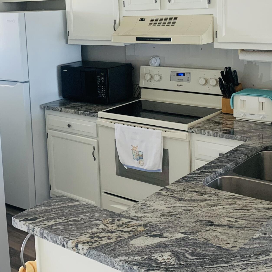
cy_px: 74
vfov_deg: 30.6
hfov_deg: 30.9
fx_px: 489
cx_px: 96
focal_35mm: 55
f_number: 1.8
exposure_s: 1/84
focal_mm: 4.25
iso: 100
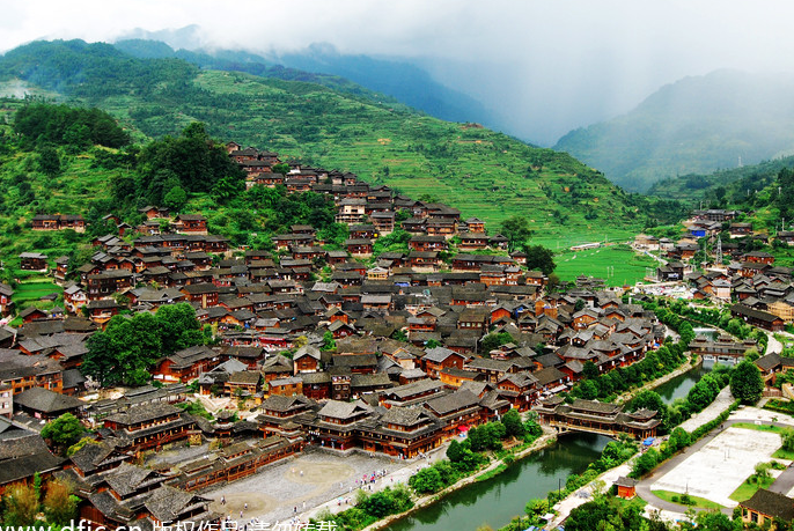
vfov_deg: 31.9
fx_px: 927
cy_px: 237
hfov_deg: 46.3
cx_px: 442
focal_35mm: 42
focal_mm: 24
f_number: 7.1
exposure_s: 1/160
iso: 320
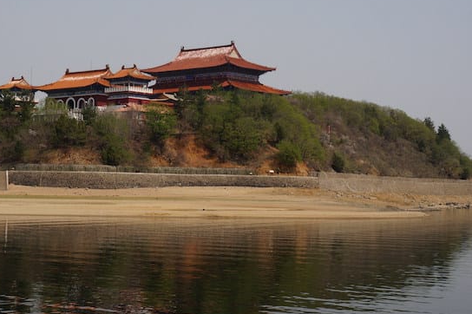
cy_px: 162
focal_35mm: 73
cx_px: 141
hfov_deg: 27.6
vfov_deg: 18.7
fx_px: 953
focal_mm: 33
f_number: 13
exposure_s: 1/160
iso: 100
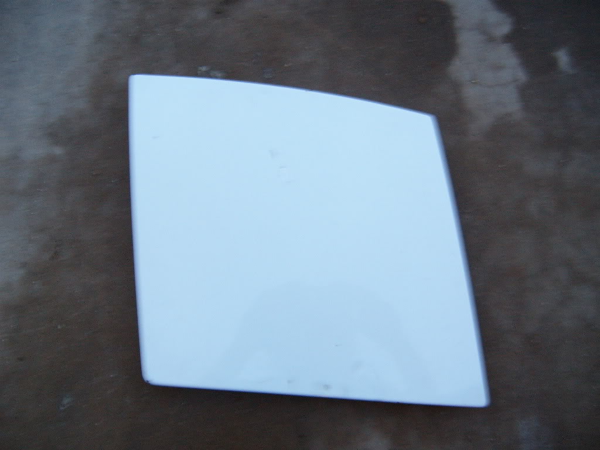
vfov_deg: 38.7
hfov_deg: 50.1
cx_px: 300
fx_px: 641
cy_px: 225
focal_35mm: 37
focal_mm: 6.2
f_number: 2.9
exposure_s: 1/20
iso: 141
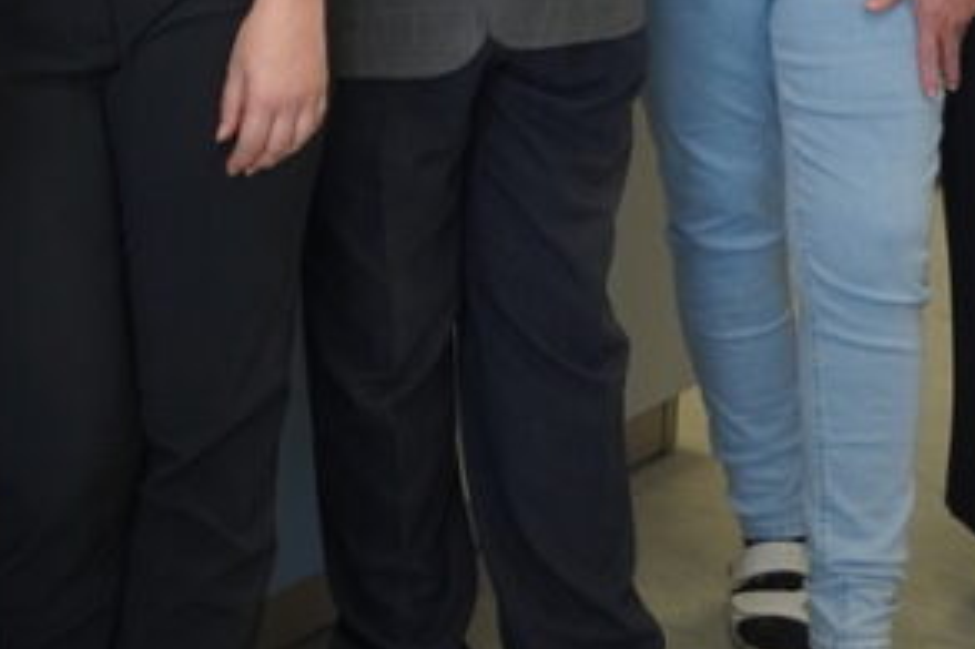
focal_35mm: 126
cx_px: 333
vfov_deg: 10.4
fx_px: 3410
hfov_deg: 16.2
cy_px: -444
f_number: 4
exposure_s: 1/160
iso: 500
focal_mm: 24
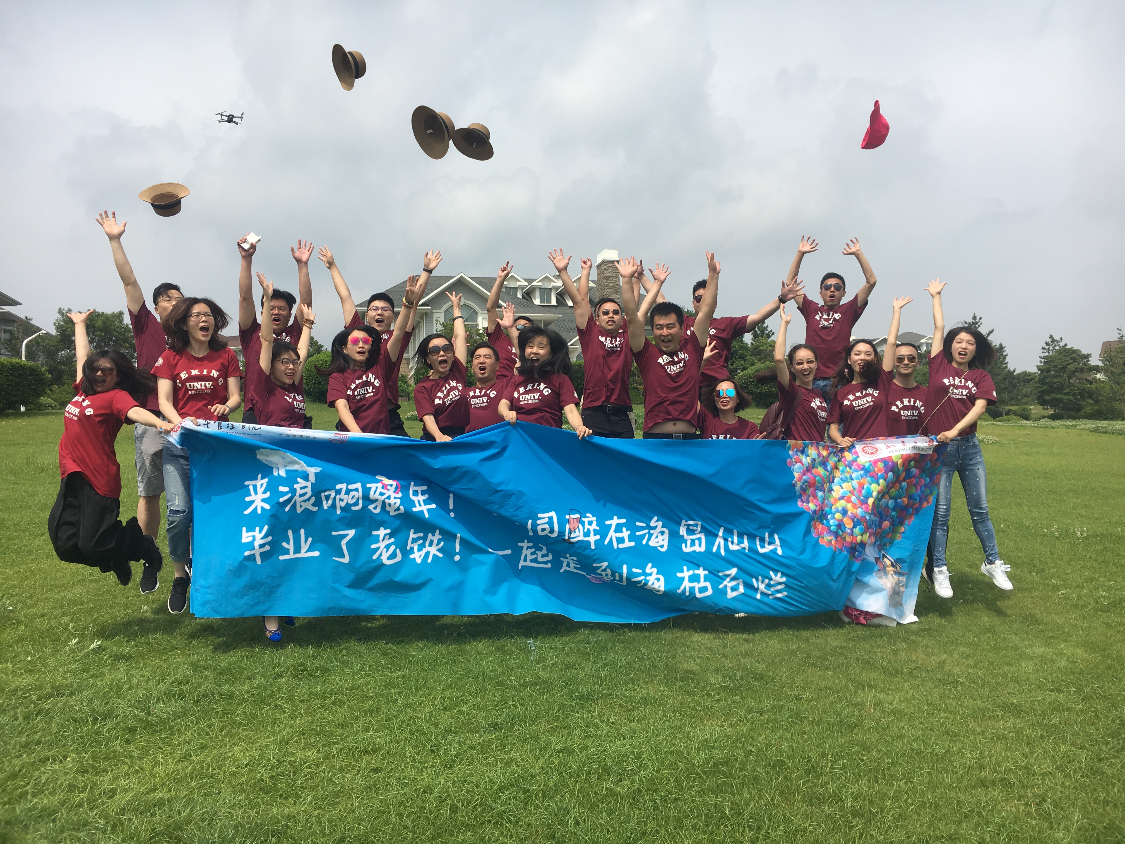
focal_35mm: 29
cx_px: 562
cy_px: 422
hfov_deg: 61.7
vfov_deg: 48.2
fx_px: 942
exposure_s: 1/2331
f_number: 2.2
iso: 25
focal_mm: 4.15
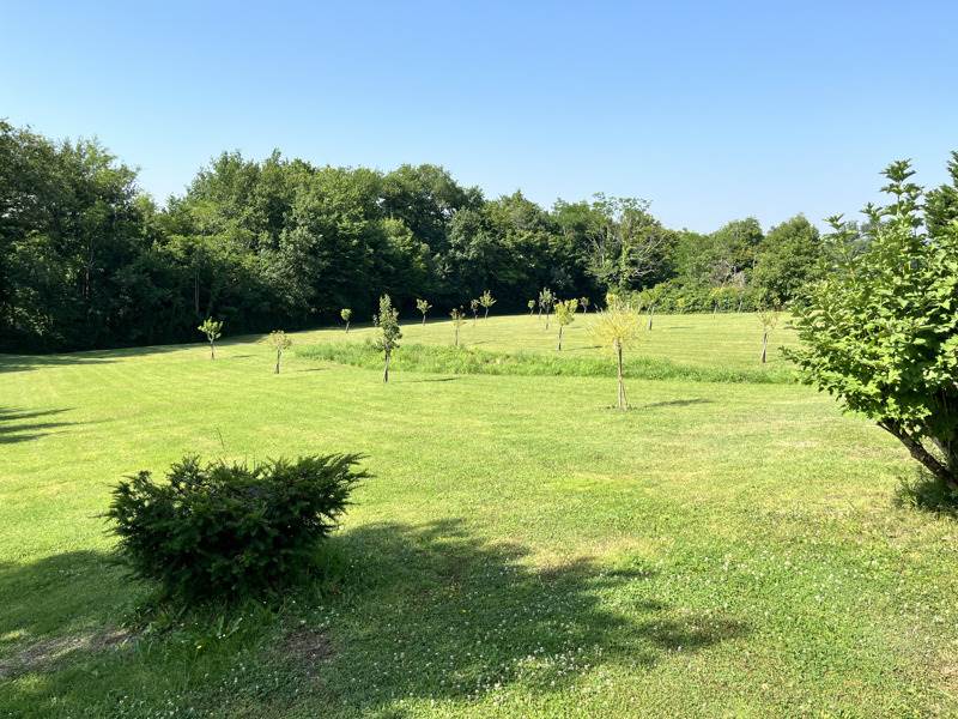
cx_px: 479
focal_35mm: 26
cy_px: 360
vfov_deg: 53.1
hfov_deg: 67.3
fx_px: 720
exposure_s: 1/2222
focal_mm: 5.1
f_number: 1.6
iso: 50
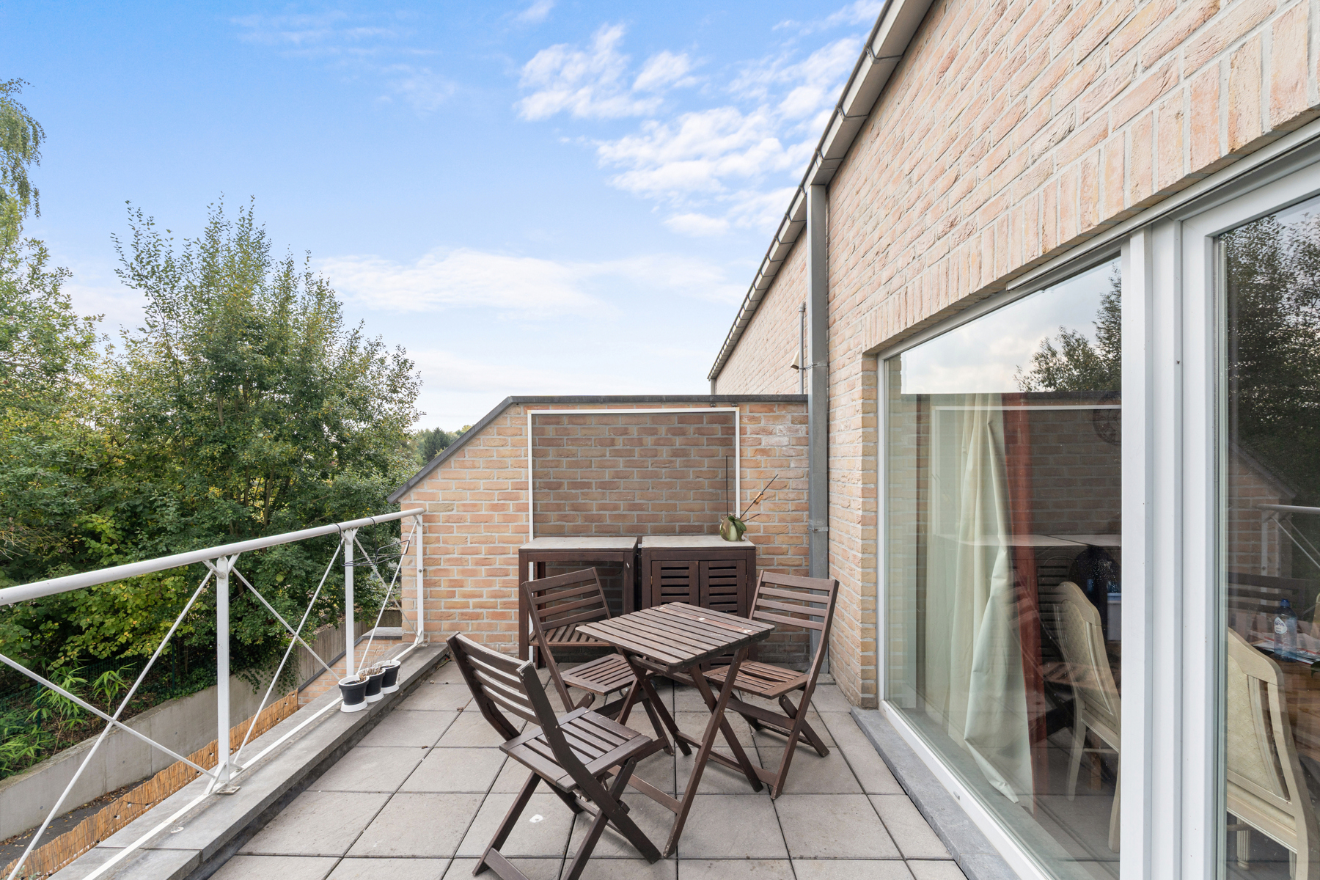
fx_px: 605
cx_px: 660
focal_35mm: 16
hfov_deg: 95.0
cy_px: 440
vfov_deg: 72.1
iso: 250
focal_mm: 16.5
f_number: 9
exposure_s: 1/160
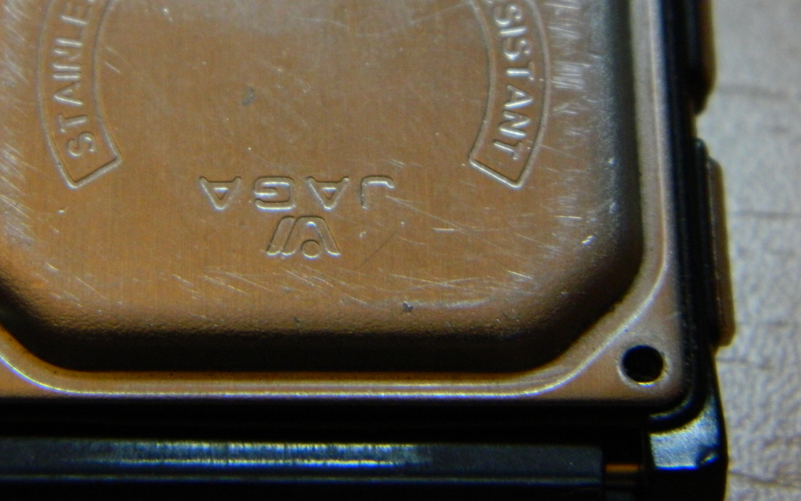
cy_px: 88
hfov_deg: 13.7
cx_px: 308
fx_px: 3340
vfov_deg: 8.6
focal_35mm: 153
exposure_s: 1/100
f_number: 4.5
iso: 400
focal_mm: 18.6
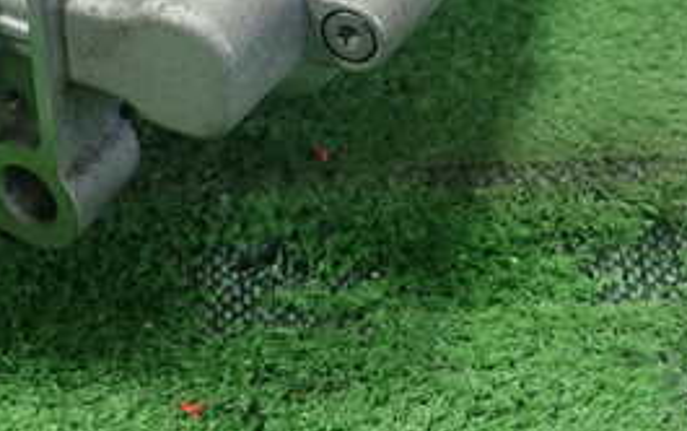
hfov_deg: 27.0
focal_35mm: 72
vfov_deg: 17.3
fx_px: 1349
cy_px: -86
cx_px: 5
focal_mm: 5.5
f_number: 2.3
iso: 400
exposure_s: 1/125
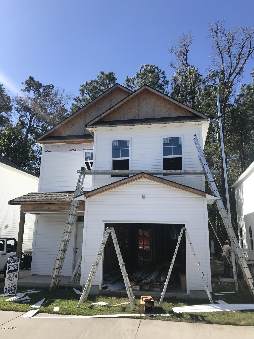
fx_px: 274
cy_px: 170
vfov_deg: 63.4
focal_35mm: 28
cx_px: 127
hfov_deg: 49.7
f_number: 1.8
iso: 20
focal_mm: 3.99
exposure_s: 1/1709
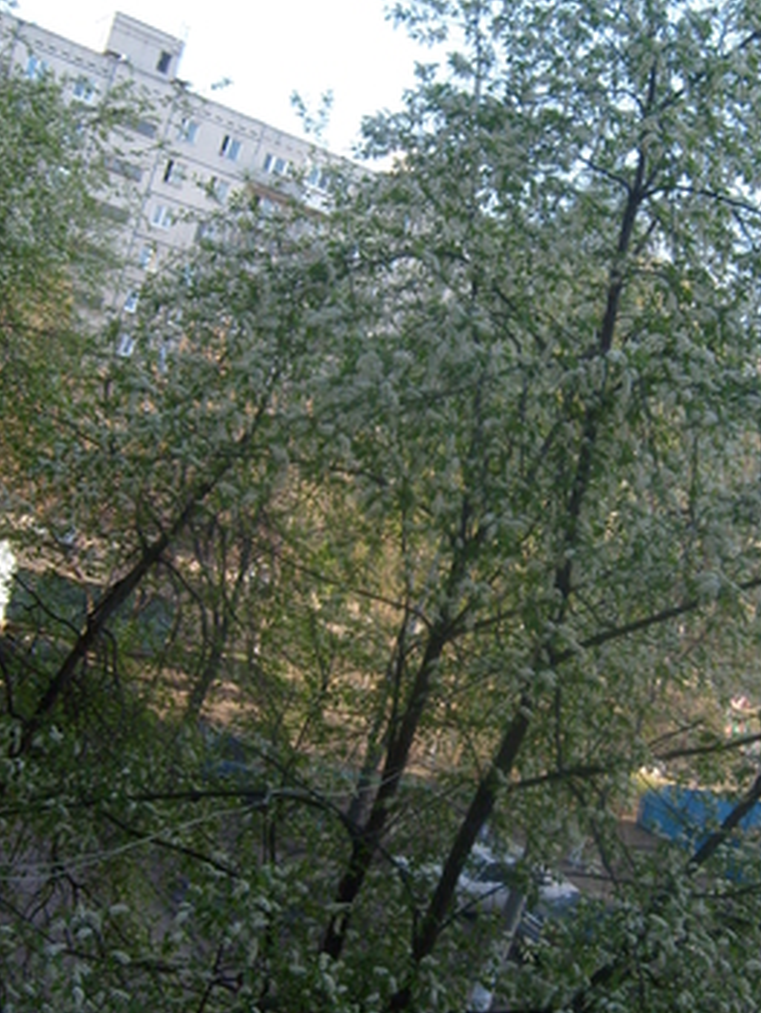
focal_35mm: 45
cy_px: 573
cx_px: 469
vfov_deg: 42.0
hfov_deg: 32.1
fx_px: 1317
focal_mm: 5.8
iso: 80
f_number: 2.8
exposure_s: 1/350
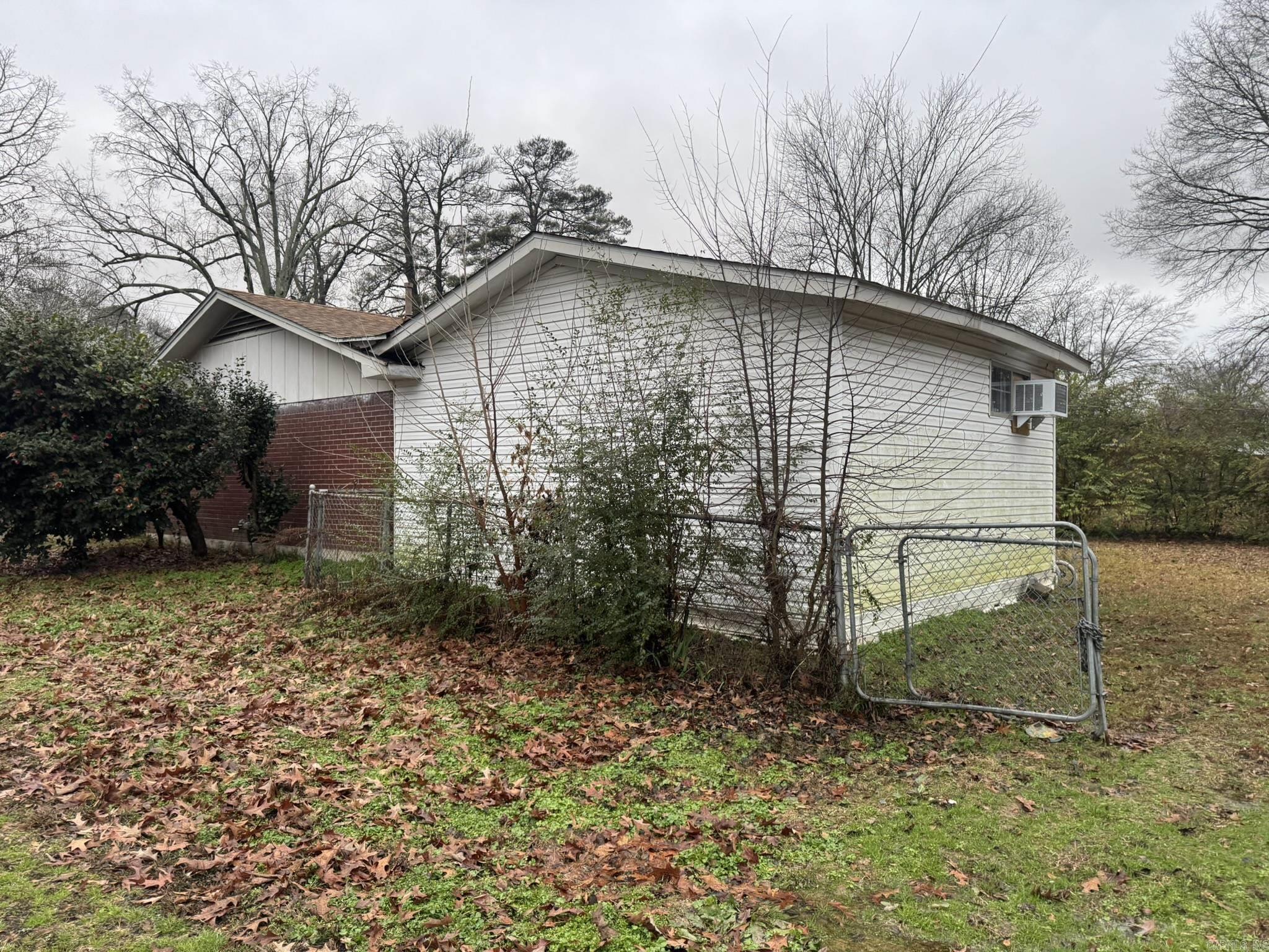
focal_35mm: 24
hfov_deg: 71.6
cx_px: 634
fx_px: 880
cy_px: 476
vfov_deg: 56.8
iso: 160
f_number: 1.78
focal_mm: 6.76
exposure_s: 1/121
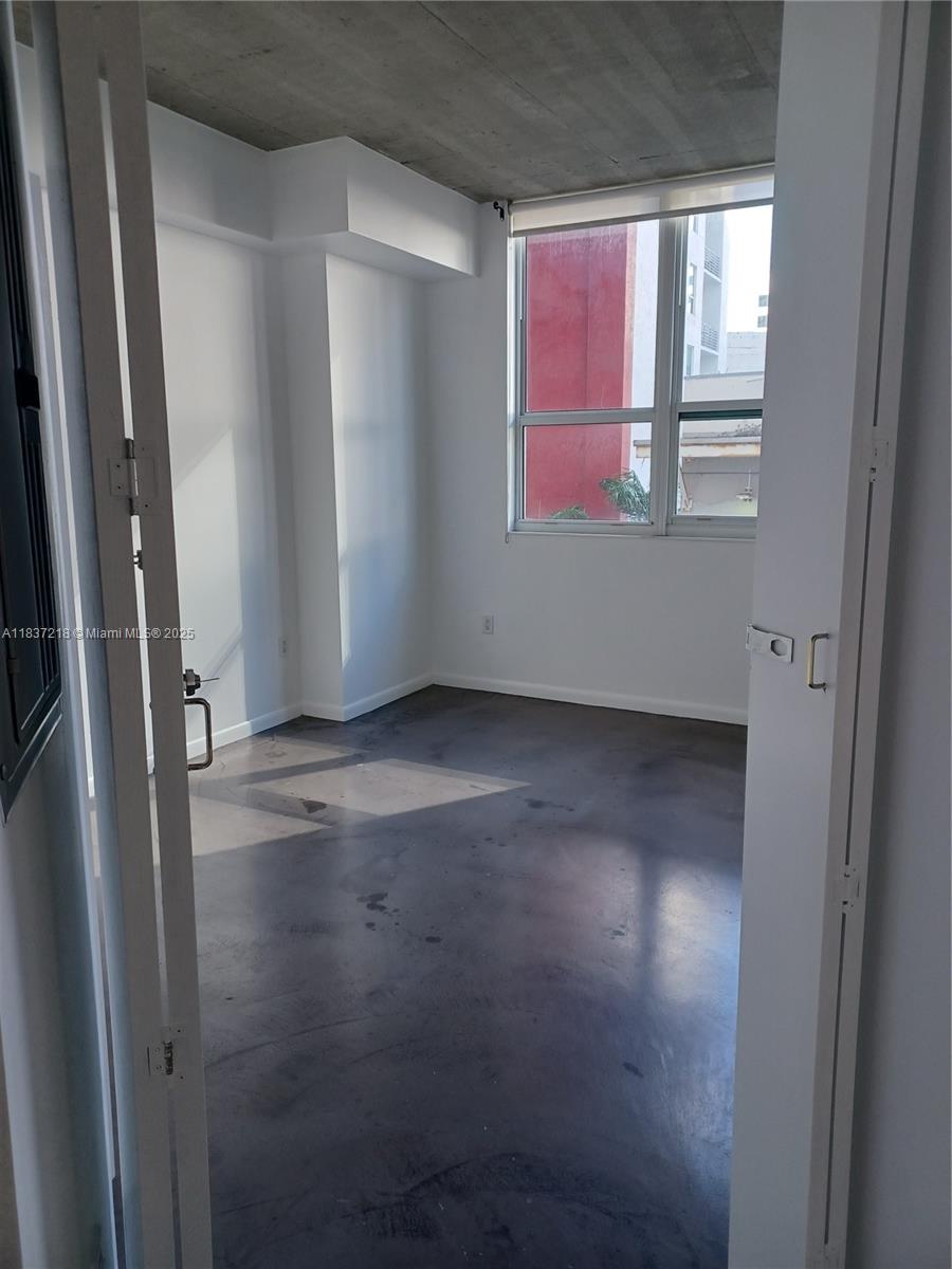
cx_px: 476
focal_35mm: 25
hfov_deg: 54.9
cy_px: 634
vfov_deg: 69.4
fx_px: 917
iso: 125
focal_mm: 4.6
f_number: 1.8
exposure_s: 1/50
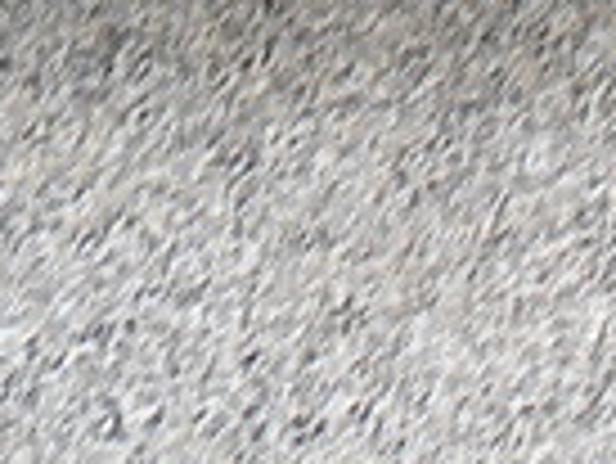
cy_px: 1498
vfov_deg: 1.5
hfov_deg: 2.0
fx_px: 18042
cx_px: 1250
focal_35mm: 1013
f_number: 2.8
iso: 80
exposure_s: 1/30
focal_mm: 25.7
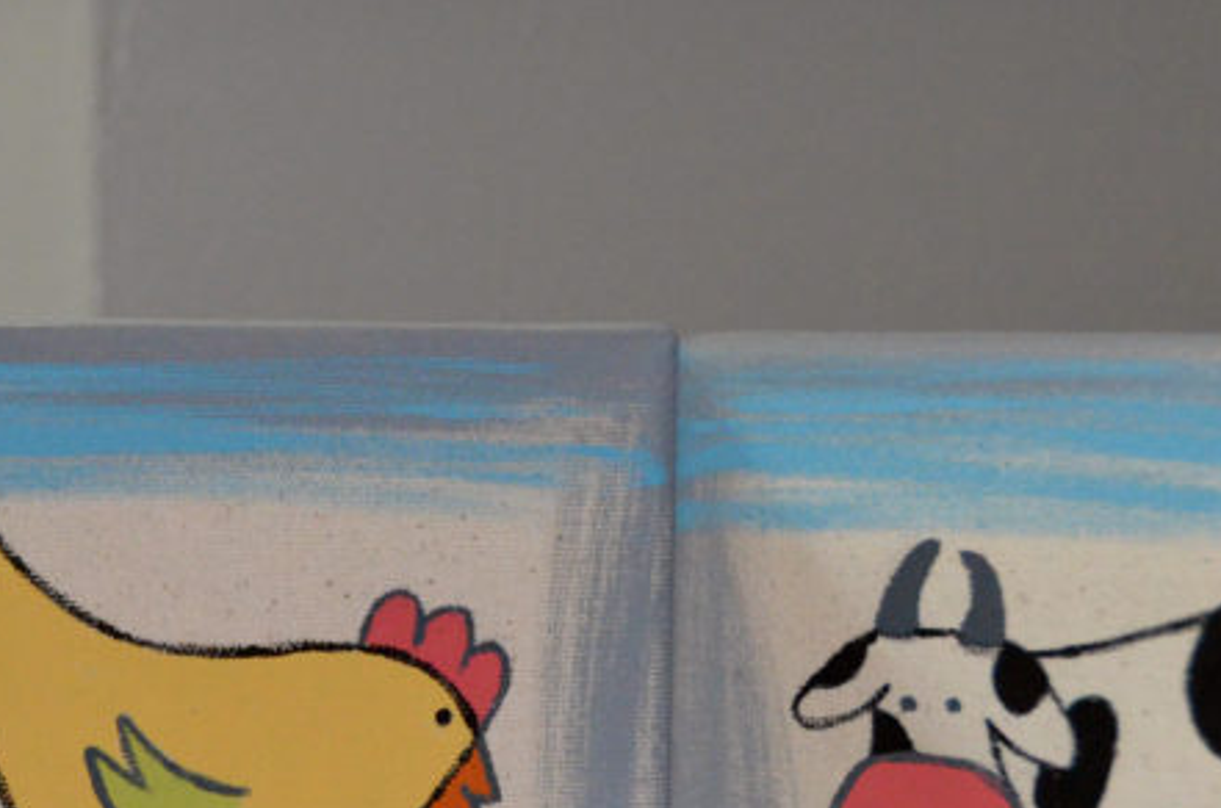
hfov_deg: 12.3
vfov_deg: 8.2
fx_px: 5652
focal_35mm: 167
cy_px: 758
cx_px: 252
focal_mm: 48
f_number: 4.5
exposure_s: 1/60
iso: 3200
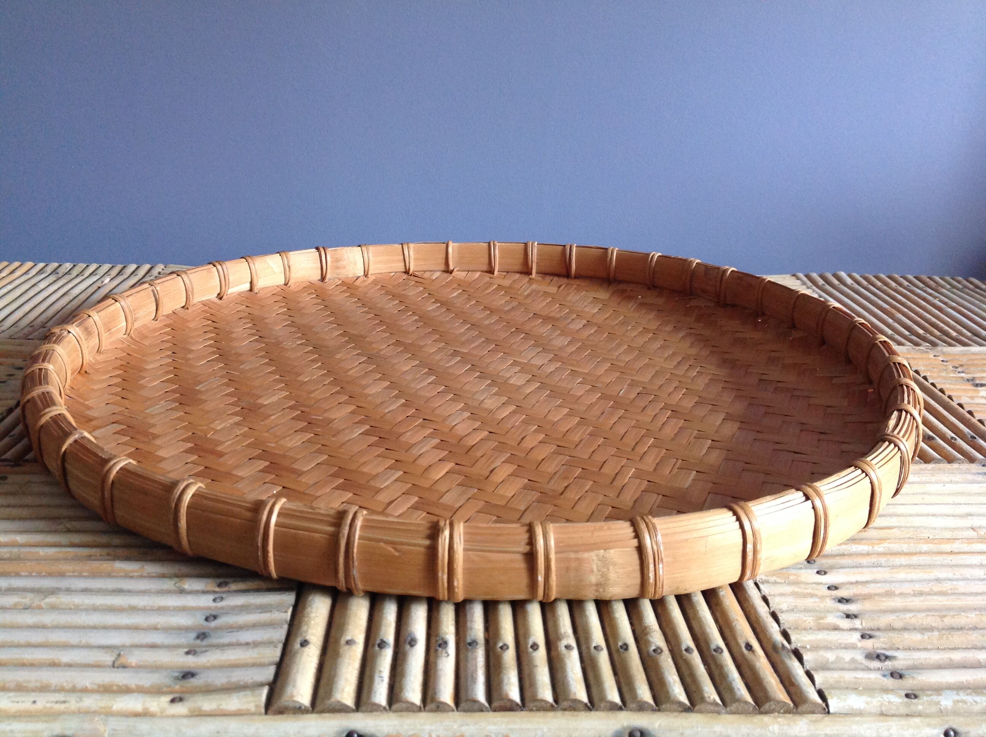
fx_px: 995
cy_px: 368
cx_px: 493
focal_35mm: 35
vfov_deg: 40.6
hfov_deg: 52.7
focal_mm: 4.28
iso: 160
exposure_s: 1/15
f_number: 2.4
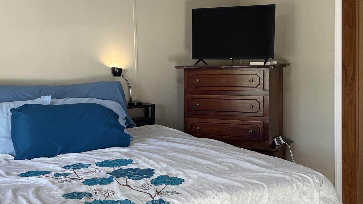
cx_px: 156
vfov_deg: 20.7
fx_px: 558
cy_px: 90
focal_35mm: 58
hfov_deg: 36.0
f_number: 1.5
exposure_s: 1/120
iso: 80
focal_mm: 5.7
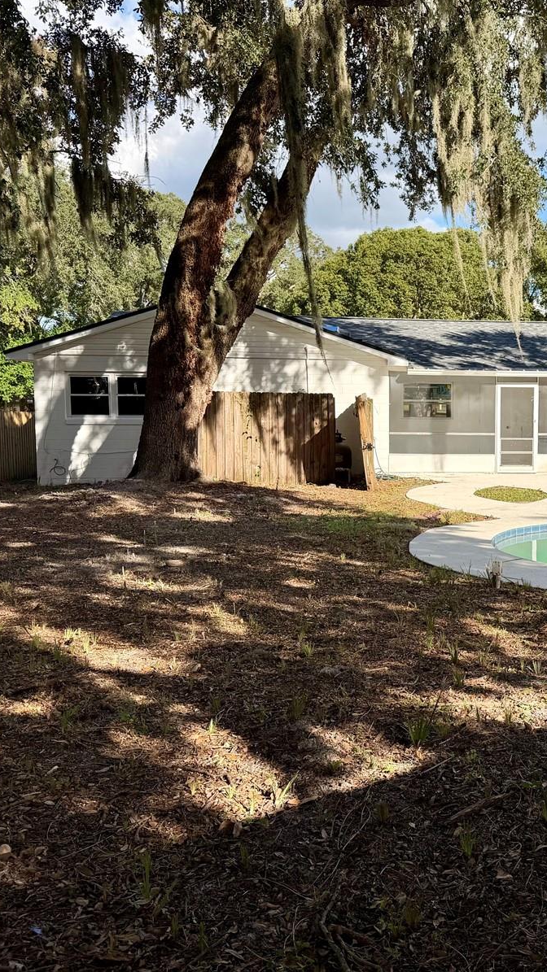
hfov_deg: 32.0
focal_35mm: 35
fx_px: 903
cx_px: 497
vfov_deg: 56.6
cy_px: 485
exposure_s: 1/3953
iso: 80
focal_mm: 6.76
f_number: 1.78
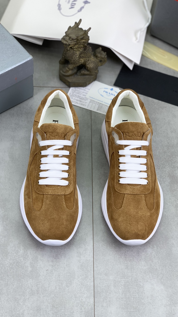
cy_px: 158
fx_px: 478
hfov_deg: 21.1
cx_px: 78
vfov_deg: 36.6
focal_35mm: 57
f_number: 2.4
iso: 16
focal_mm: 6
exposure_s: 1/100
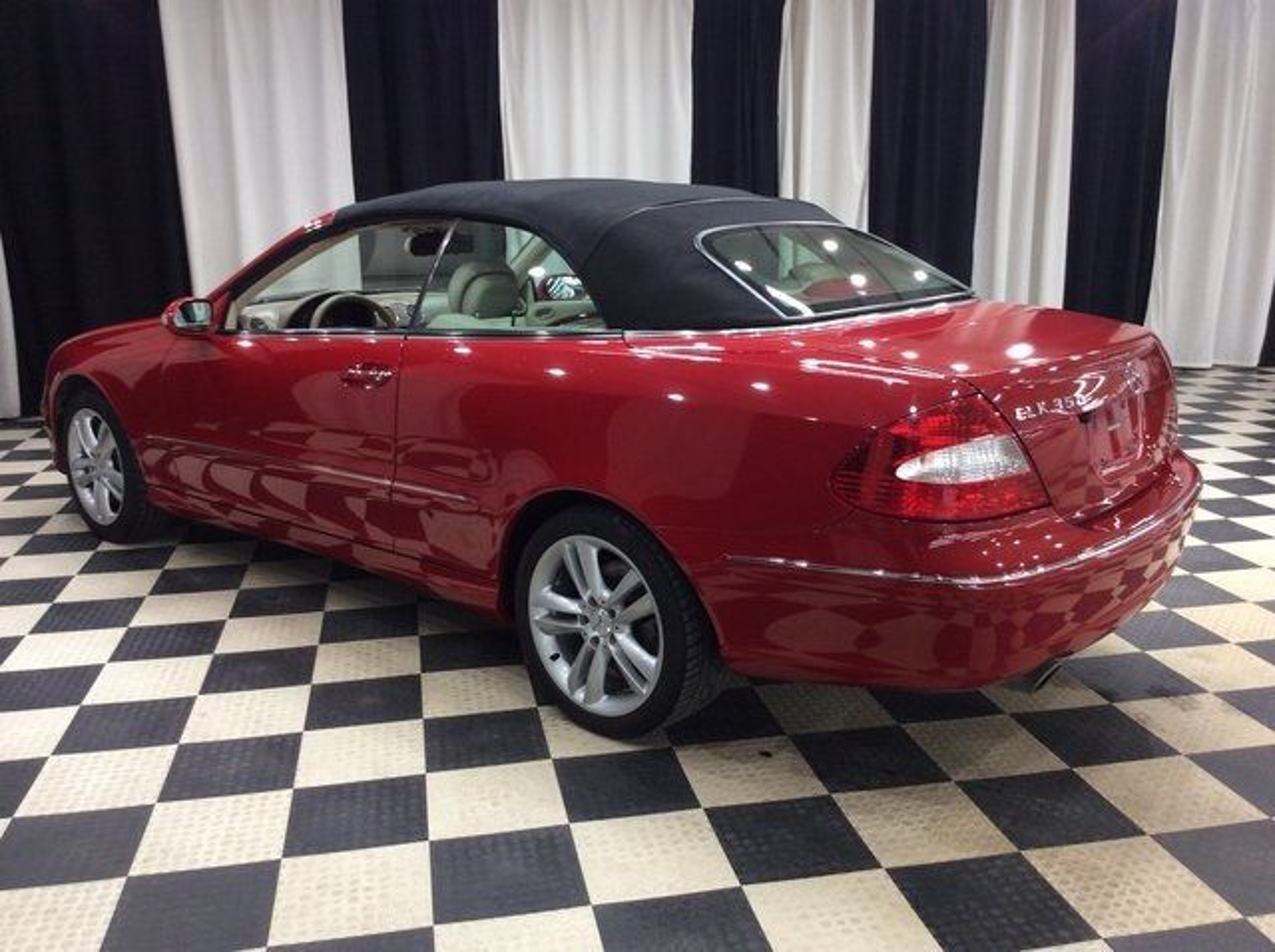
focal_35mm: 32
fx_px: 1177
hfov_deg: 56.9
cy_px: 476
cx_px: 638
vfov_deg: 44.1
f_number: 2.4
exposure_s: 1/24
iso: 50
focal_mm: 3.3
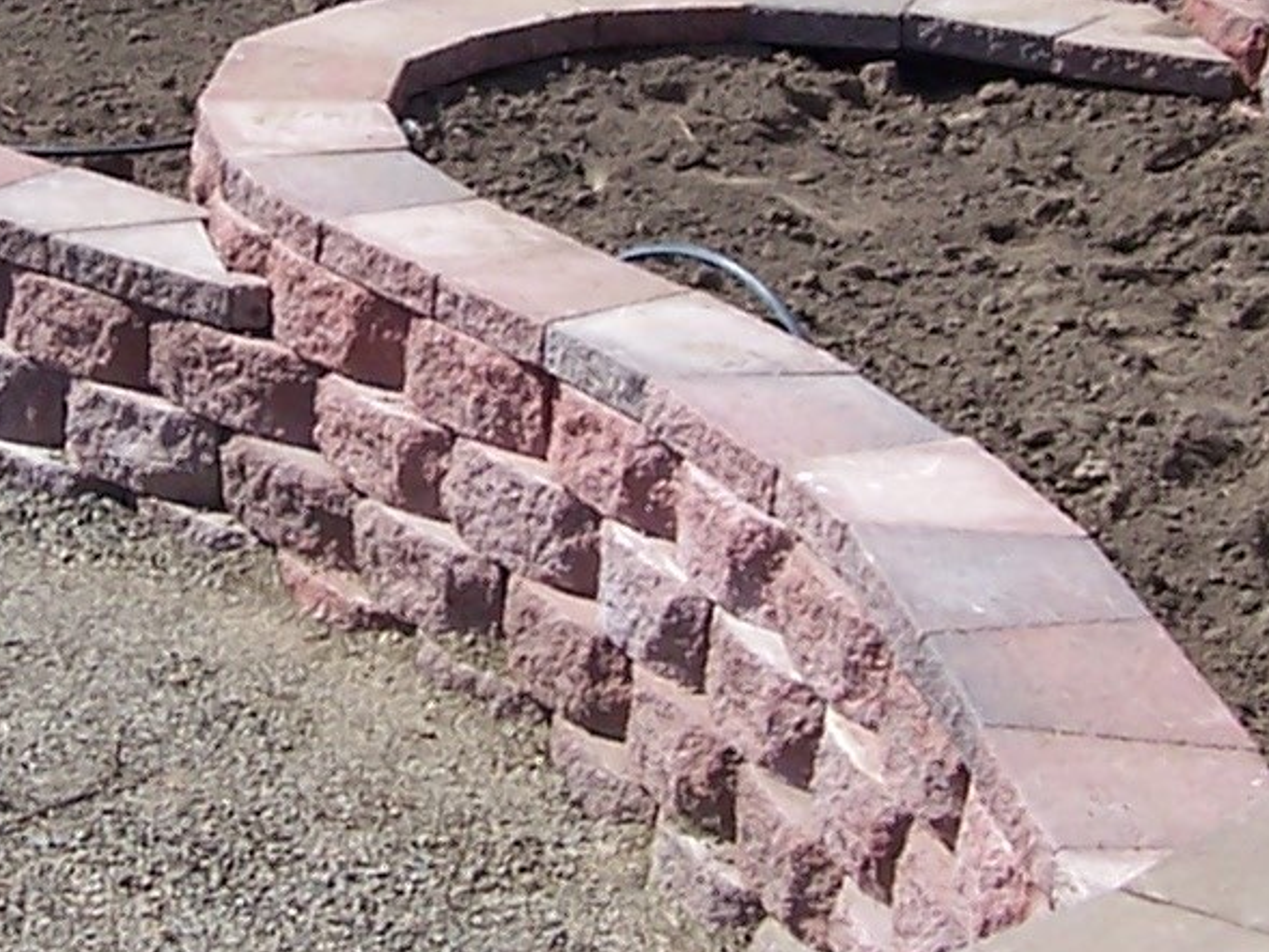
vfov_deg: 11.1
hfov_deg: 14.8
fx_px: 4877
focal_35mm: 133
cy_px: 164
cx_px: 310
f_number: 5.6
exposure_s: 1/350
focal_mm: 5.6
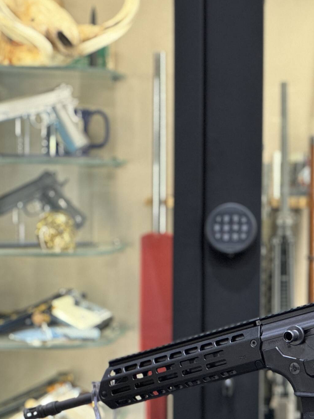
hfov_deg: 10.1
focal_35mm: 145
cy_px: 290
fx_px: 1753
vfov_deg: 13.6
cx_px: 354
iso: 500
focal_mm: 9
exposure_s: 1/50
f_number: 2.8
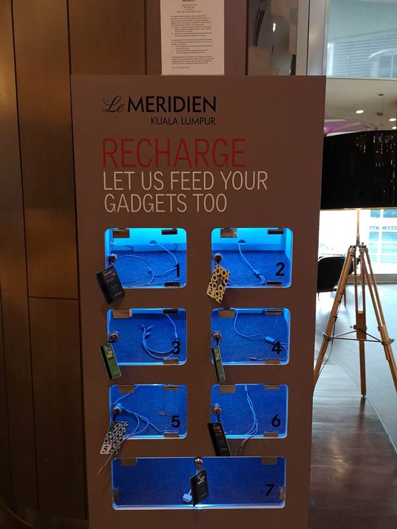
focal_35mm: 27
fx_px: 413
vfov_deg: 65.3
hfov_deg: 51.4
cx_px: 198
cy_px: 264
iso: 320
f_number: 1.8
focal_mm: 3.95
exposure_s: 1/33.3
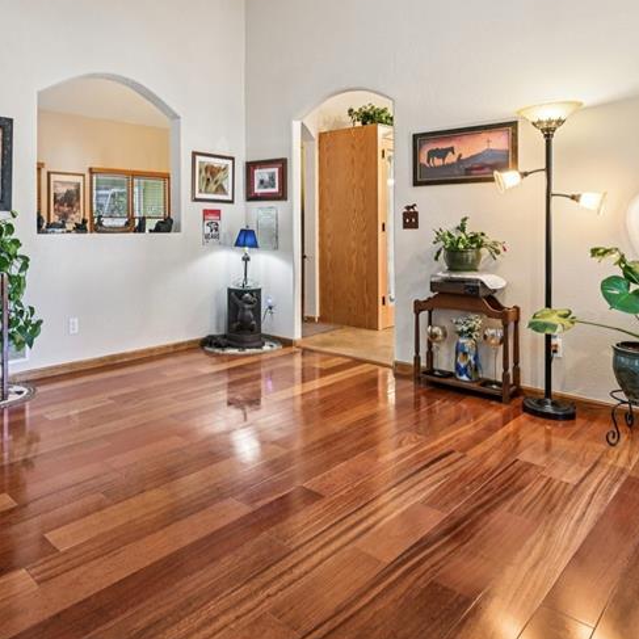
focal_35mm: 25
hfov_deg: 60.6
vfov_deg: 61.5
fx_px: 522
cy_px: 216
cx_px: 188
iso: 400
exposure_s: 1/10
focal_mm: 14
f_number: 8
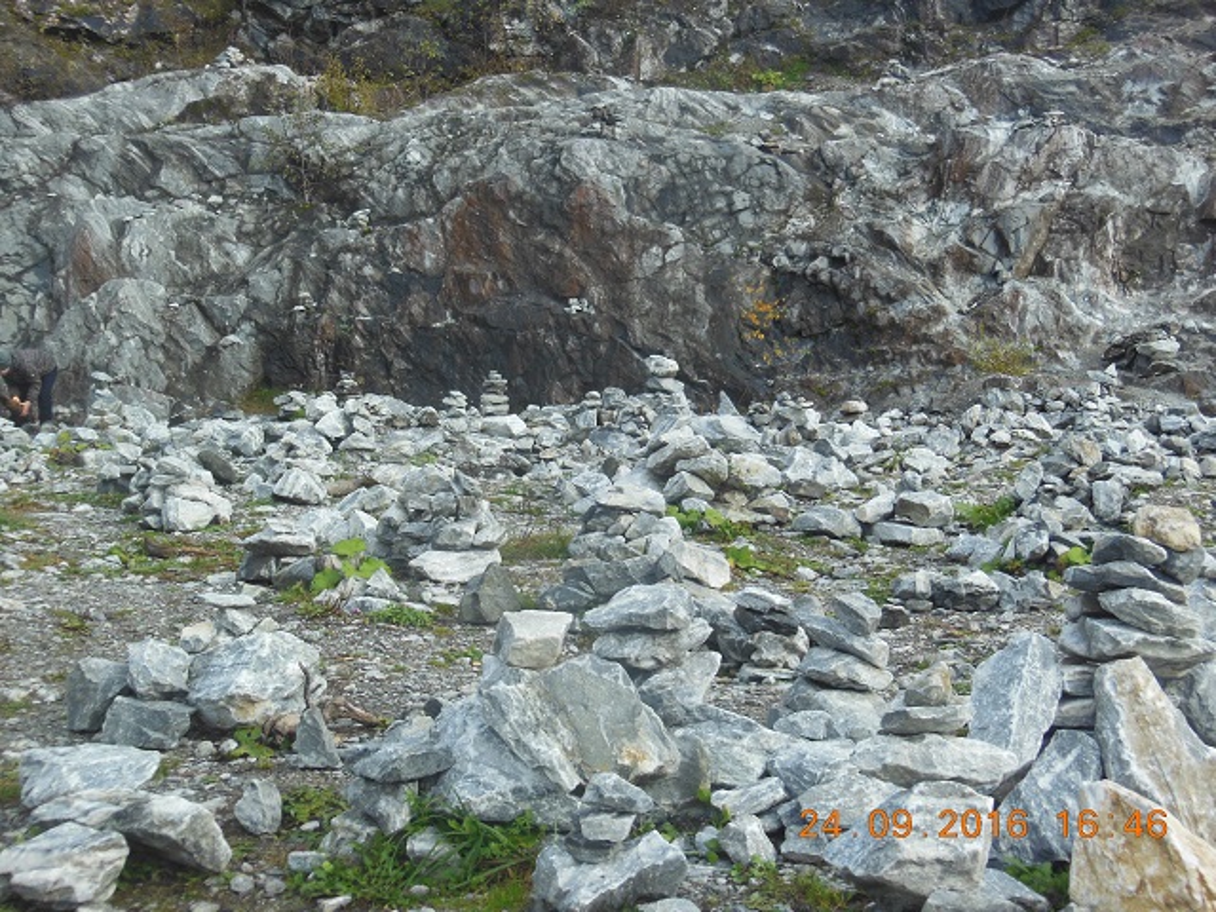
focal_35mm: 52
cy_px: 456
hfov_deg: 36.8
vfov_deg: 28.0
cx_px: 608
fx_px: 1827
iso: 125
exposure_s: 1/250
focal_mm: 9.3
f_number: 4.7
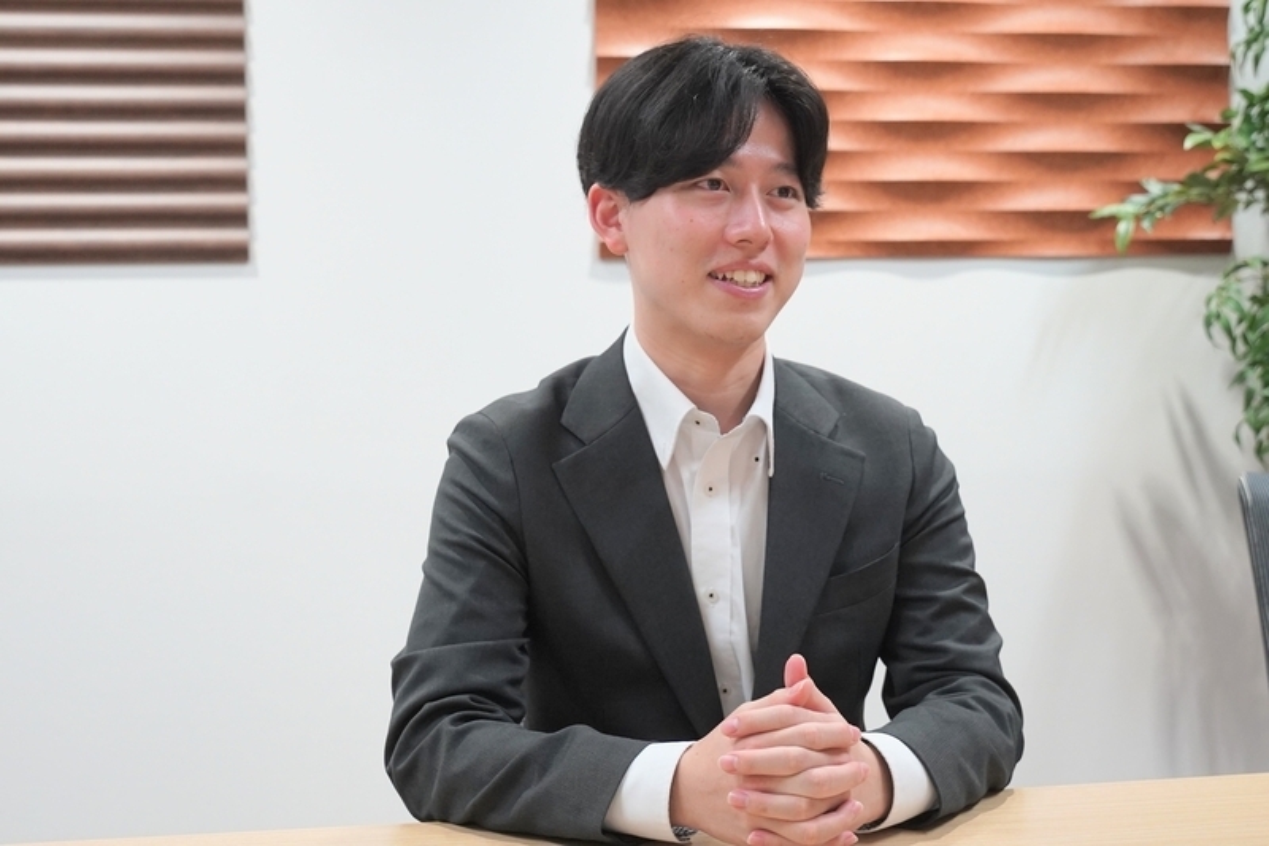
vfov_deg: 25.5
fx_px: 1868
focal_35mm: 53
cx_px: 634
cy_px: 423
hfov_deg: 37.5
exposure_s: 1/160
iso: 1600
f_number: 4
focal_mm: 35.4
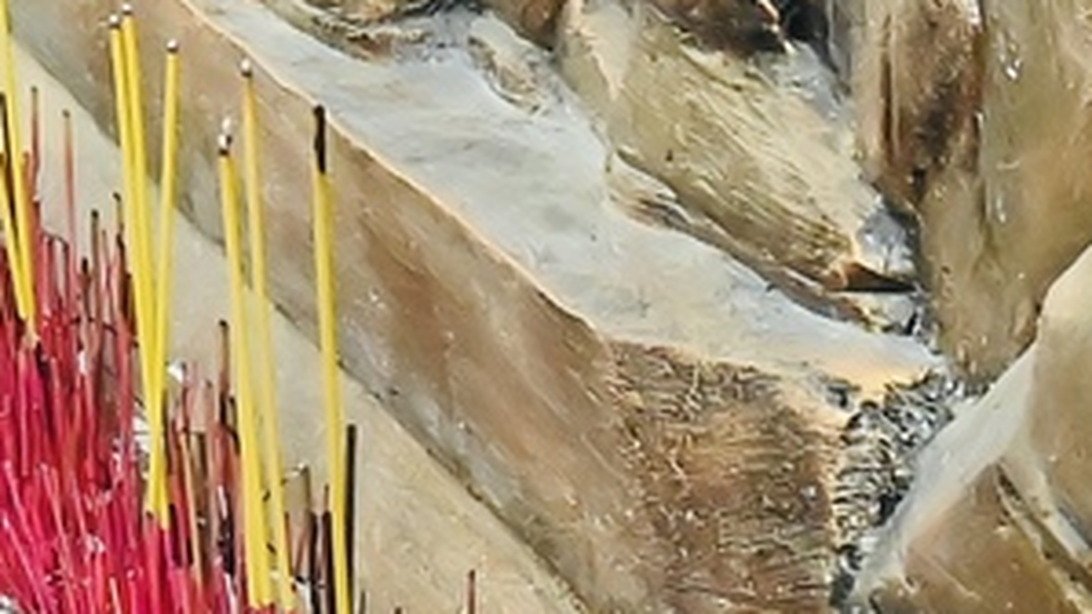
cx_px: -993
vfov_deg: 6.9
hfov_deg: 11.7
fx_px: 4863
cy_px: -806
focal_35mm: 168
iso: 8000
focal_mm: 24
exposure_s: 1/250
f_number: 13
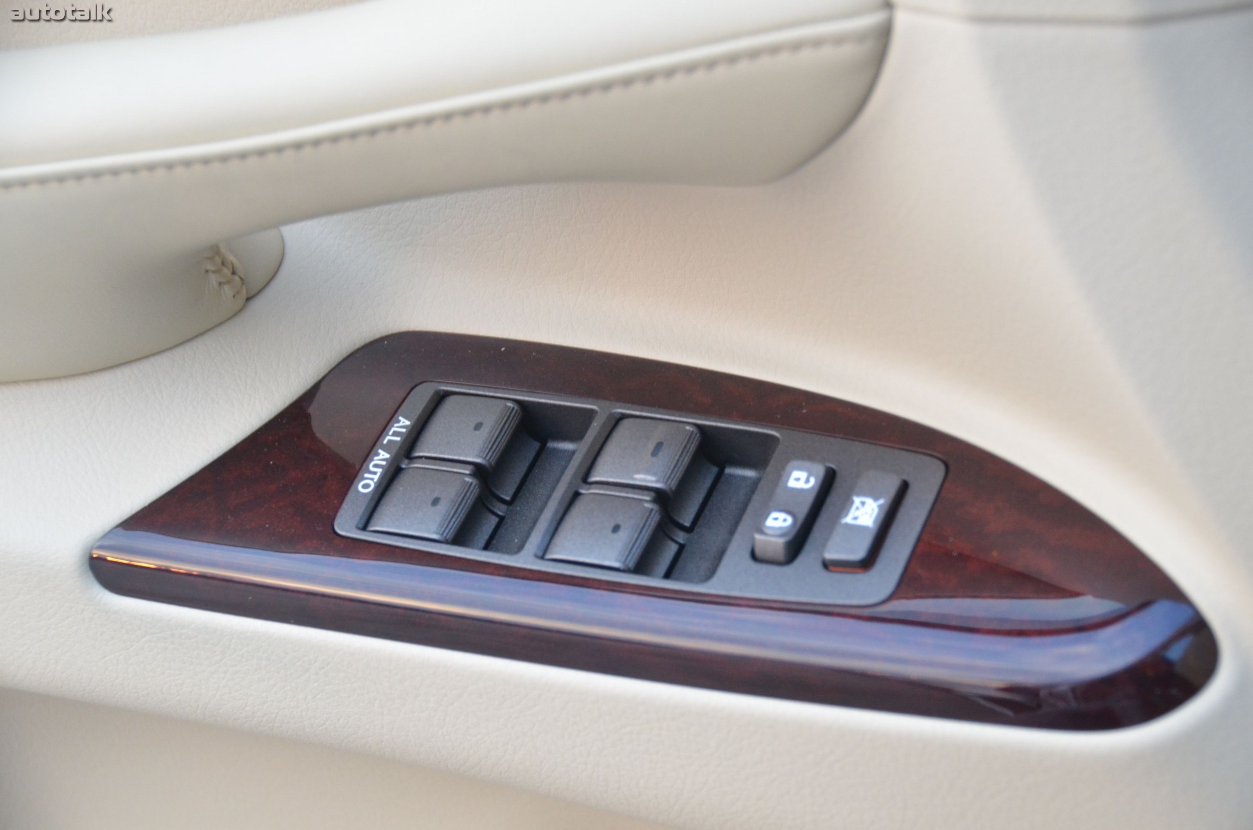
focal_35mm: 93
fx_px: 3230
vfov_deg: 14.6
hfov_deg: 22.0
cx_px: 626
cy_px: 415
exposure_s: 1/125
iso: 1600
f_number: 4.8
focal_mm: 62
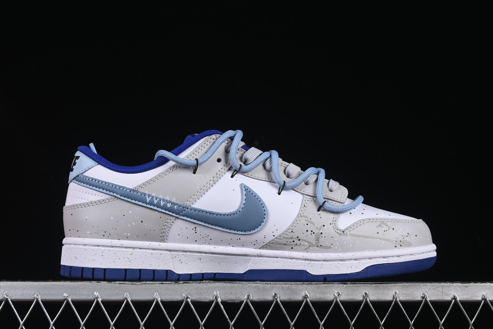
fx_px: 1123
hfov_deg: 24.8
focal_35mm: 82
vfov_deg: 16.7
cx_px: 240
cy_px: 169
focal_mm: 50
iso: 160
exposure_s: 1/80
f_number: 8
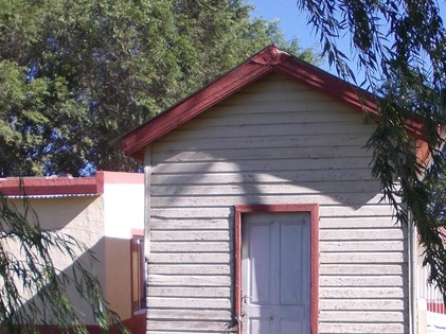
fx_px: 657
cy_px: 274
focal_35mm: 51
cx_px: 257
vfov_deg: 27.9
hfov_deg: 37.4
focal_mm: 4
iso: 80
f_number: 5.4
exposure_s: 1/200
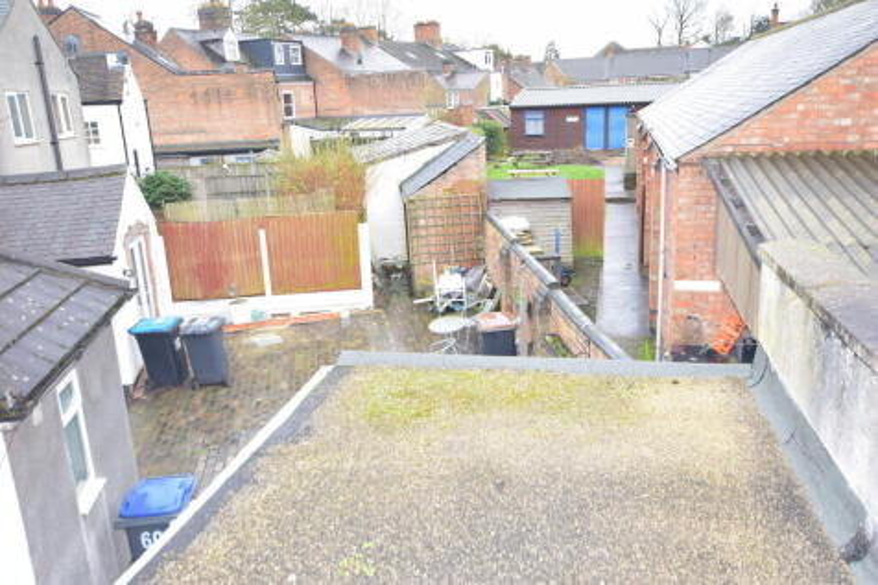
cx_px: 439
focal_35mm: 30
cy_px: 292
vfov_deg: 43.6
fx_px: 731
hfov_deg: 61.9
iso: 400
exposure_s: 1/60
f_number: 5
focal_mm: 20
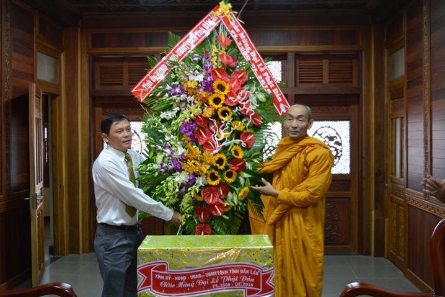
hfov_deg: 42.3
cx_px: 218
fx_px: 575
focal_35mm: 47
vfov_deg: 28.9
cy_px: 146
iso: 1600
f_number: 4.2
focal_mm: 29
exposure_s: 1/30
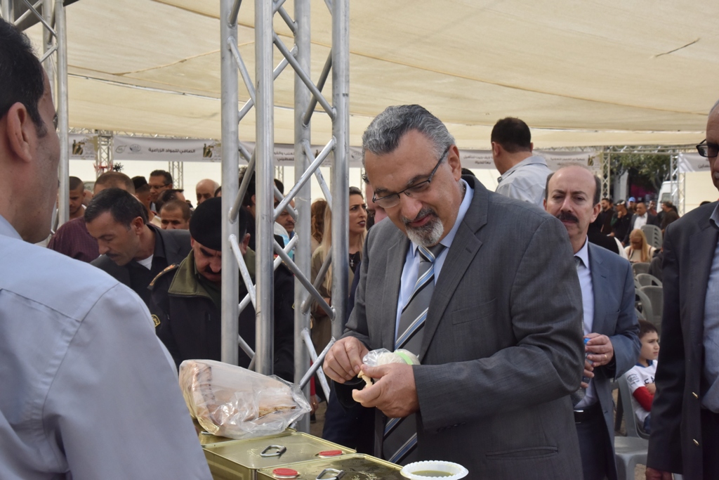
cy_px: 240
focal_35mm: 52
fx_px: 1039
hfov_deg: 38.2
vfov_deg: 26.0
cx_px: 360
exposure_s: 1/1000
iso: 1600
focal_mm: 52
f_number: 16
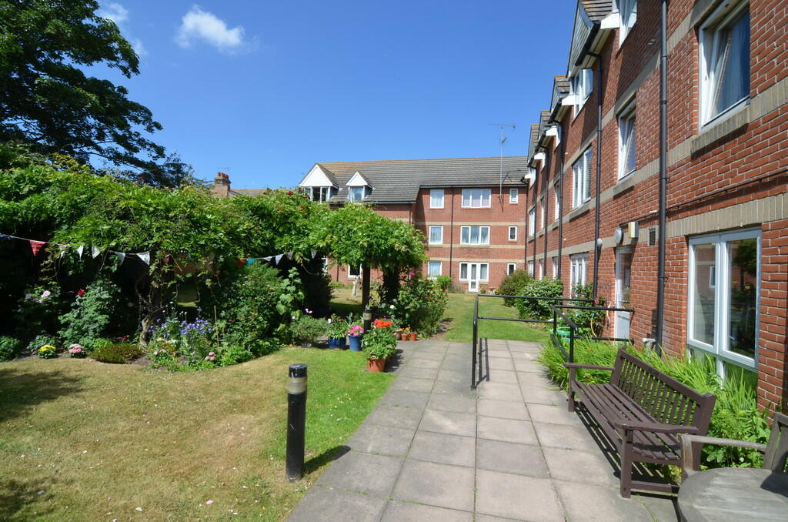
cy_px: 261
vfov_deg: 71.8
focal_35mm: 16
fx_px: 360
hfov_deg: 95.1
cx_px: 394
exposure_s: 1/250
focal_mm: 11
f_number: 8
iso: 160
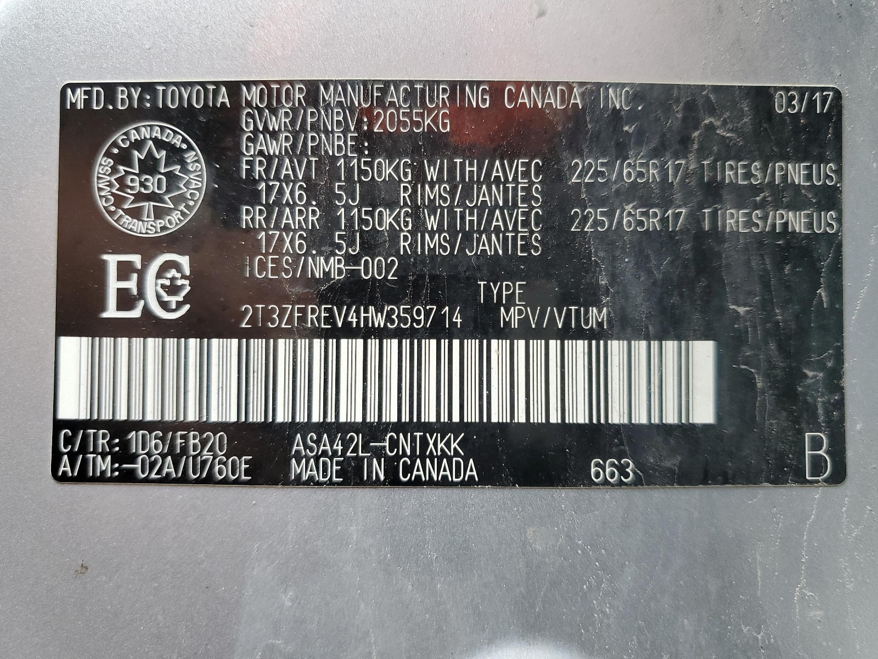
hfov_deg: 67.3
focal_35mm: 26
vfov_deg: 53.1
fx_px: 659
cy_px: 330
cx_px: 439
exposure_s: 1/120
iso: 85
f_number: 1.5
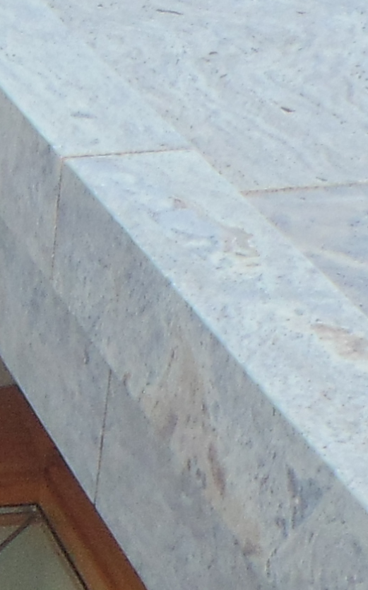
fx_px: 2328
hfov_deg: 7.9
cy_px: 1023
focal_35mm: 145
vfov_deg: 13.2
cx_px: -699
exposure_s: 1/400
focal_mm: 4
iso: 80
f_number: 3.1
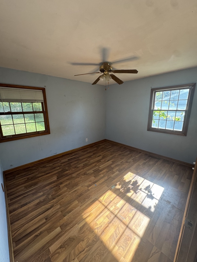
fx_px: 106
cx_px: 98
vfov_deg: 102.1
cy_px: 131
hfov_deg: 85.7
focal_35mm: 14
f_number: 2.2
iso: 160
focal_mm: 2.22
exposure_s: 1/99
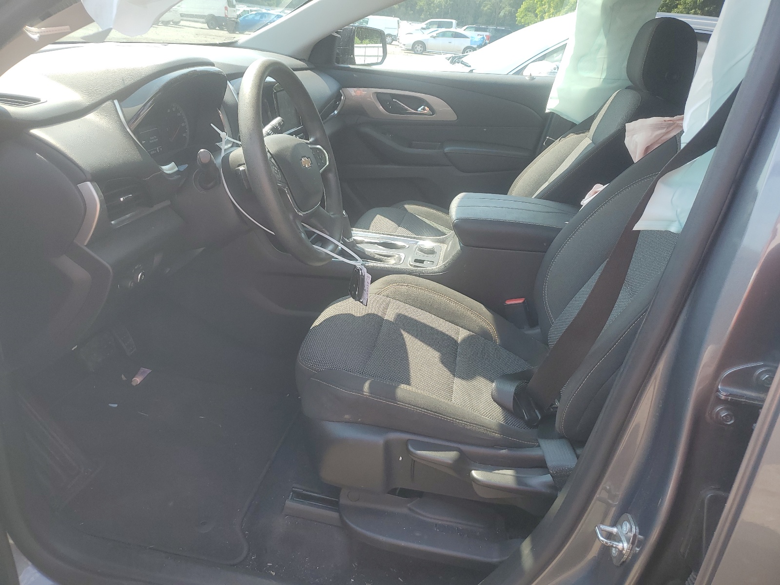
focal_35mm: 26
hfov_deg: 67.3
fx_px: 586
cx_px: 390
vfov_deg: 53.1
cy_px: 292
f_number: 1.5
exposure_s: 1/556
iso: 50
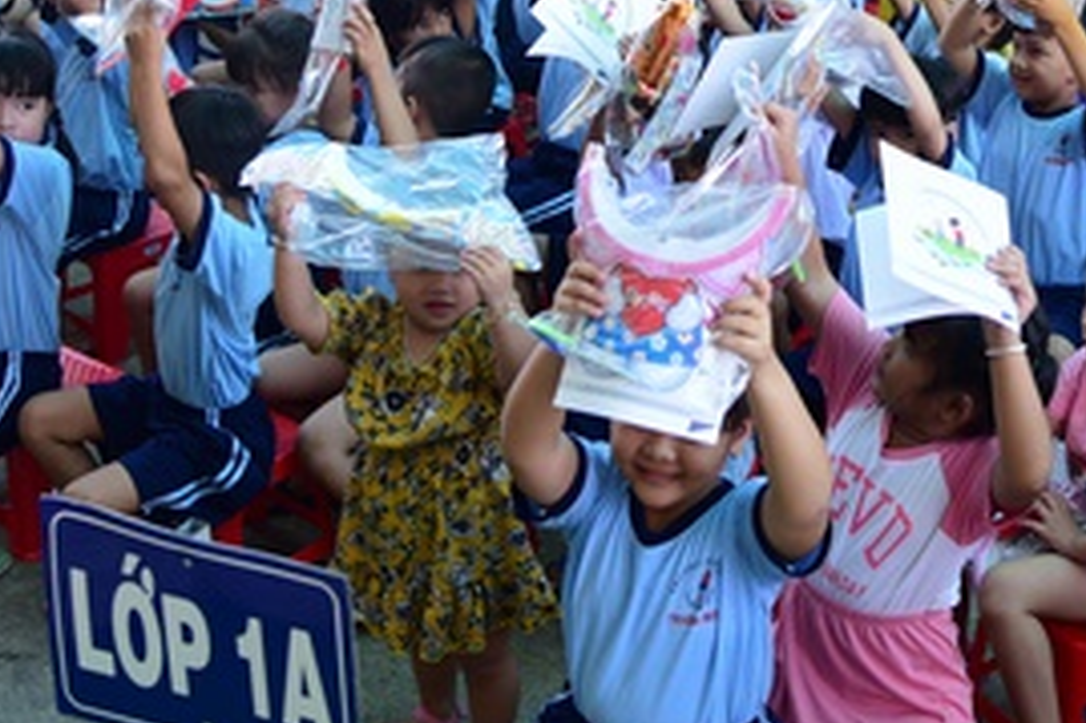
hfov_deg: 33.7
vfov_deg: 22.2
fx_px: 1749
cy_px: -59
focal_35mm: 58
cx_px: 828
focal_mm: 24
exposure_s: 1/160
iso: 250
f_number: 4.5
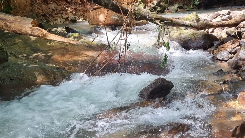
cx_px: 136
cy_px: 29
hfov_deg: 49.3
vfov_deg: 28.4
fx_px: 266
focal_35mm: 41
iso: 80
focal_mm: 5.4
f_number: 1.8
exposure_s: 1/120
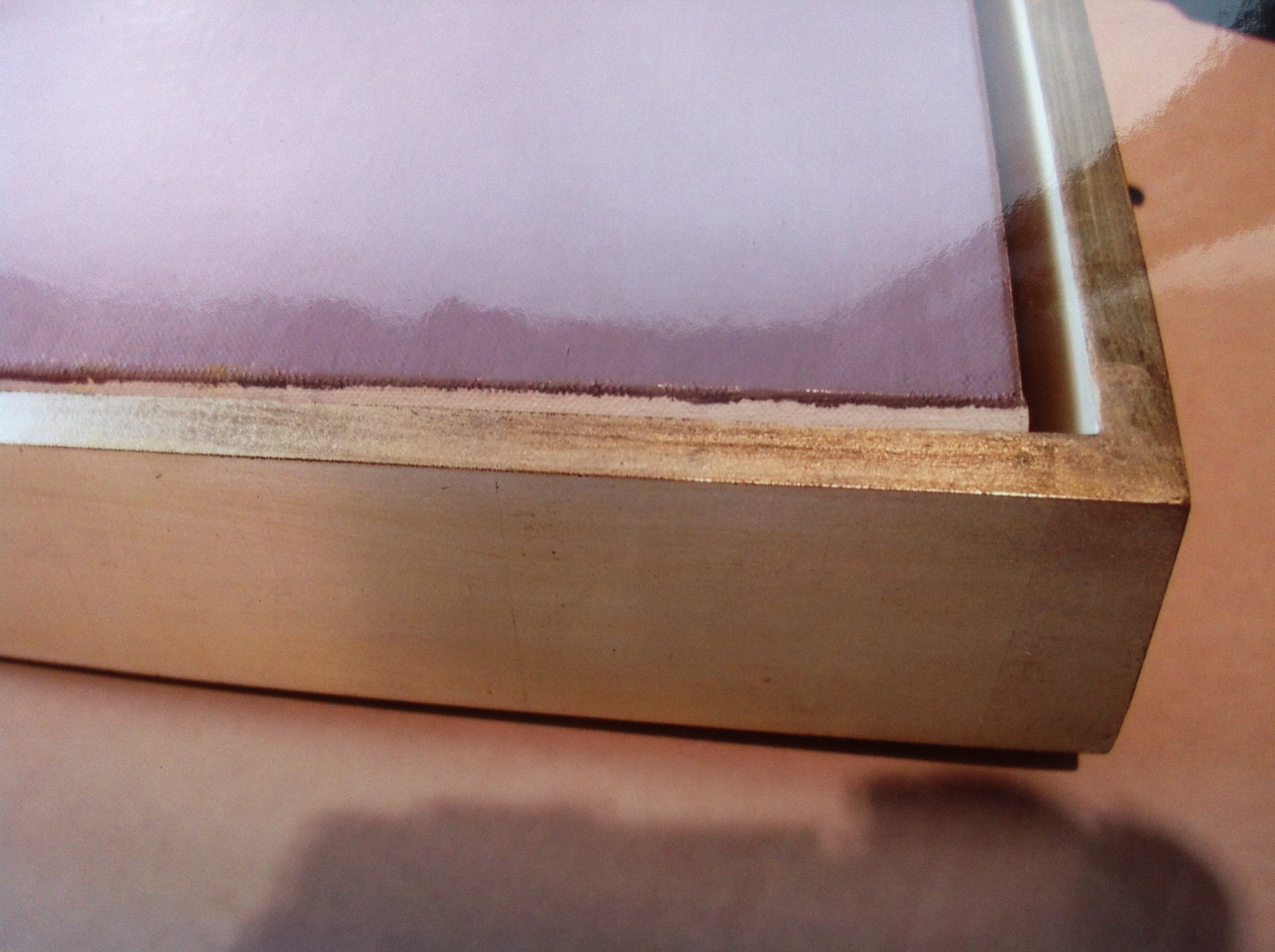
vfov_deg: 40.6
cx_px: 638
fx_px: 1287
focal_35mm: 35
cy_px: 476
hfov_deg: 52.7
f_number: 2.8
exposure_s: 1/100
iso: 80
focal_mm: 3.85
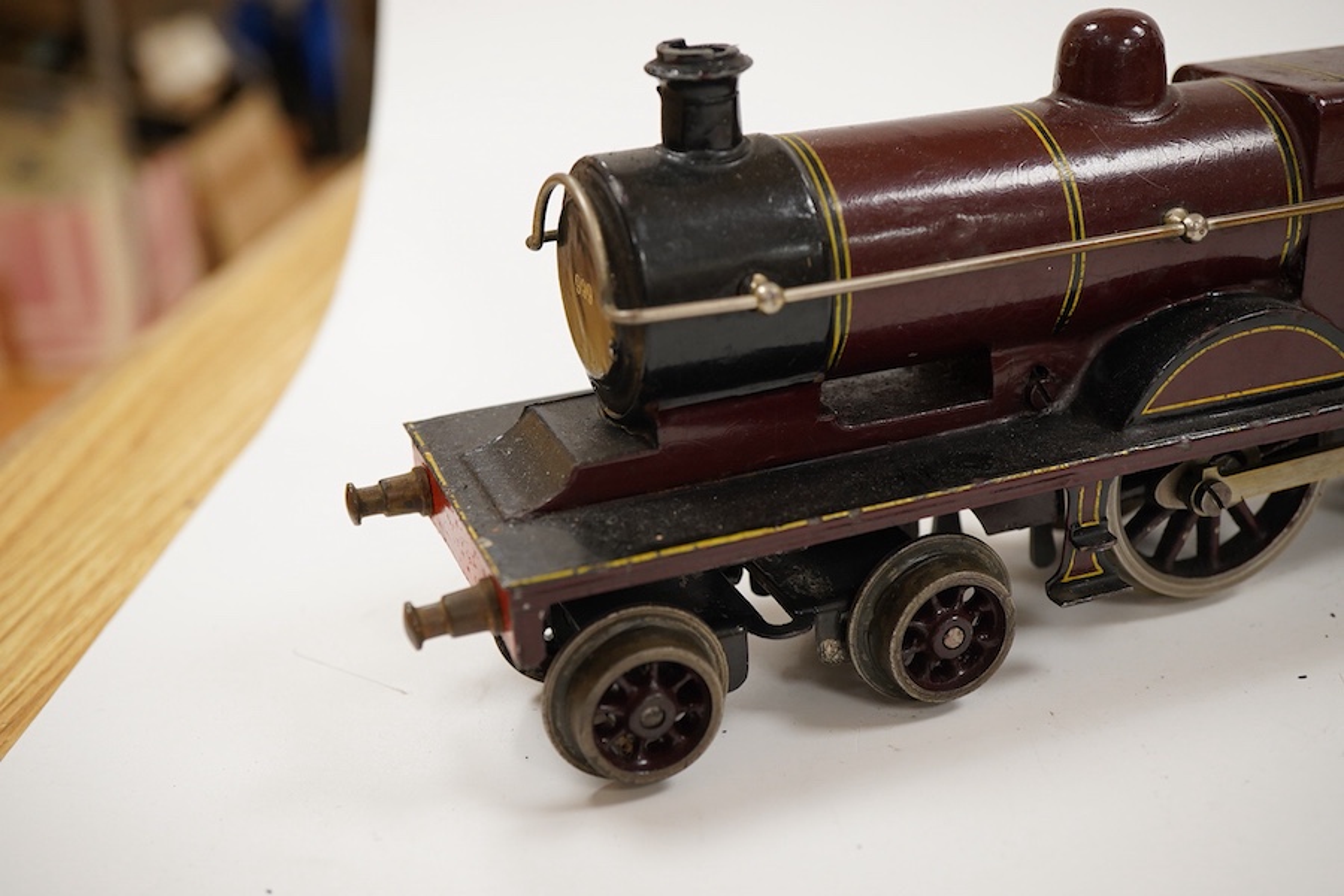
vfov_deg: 29.9
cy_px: 448
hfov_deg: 43.6
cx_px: 672
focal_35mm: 45
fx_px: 1680
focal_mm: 30
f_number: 7.1
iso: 1250
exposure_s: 1/125
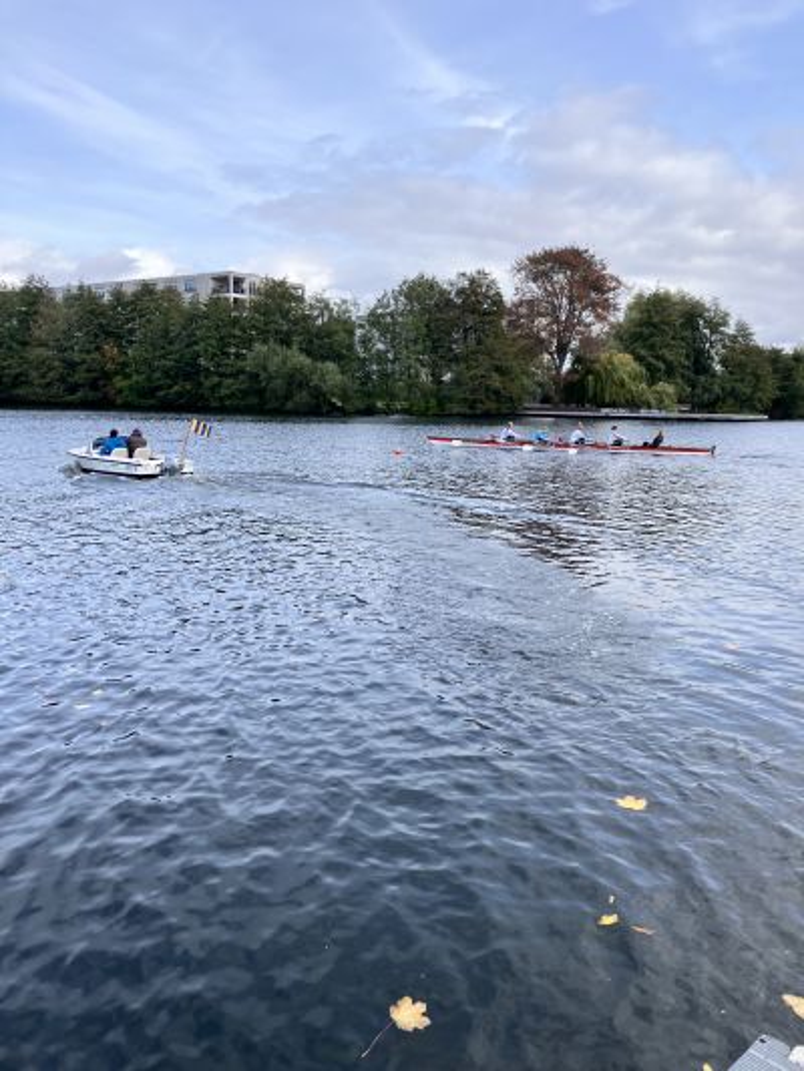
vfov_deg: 63.4
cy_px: 536
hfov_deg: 49.8
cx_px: 402
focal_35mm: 28
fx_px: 867
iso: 32
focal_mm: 3.99
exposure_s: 1/1279
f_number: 1.8
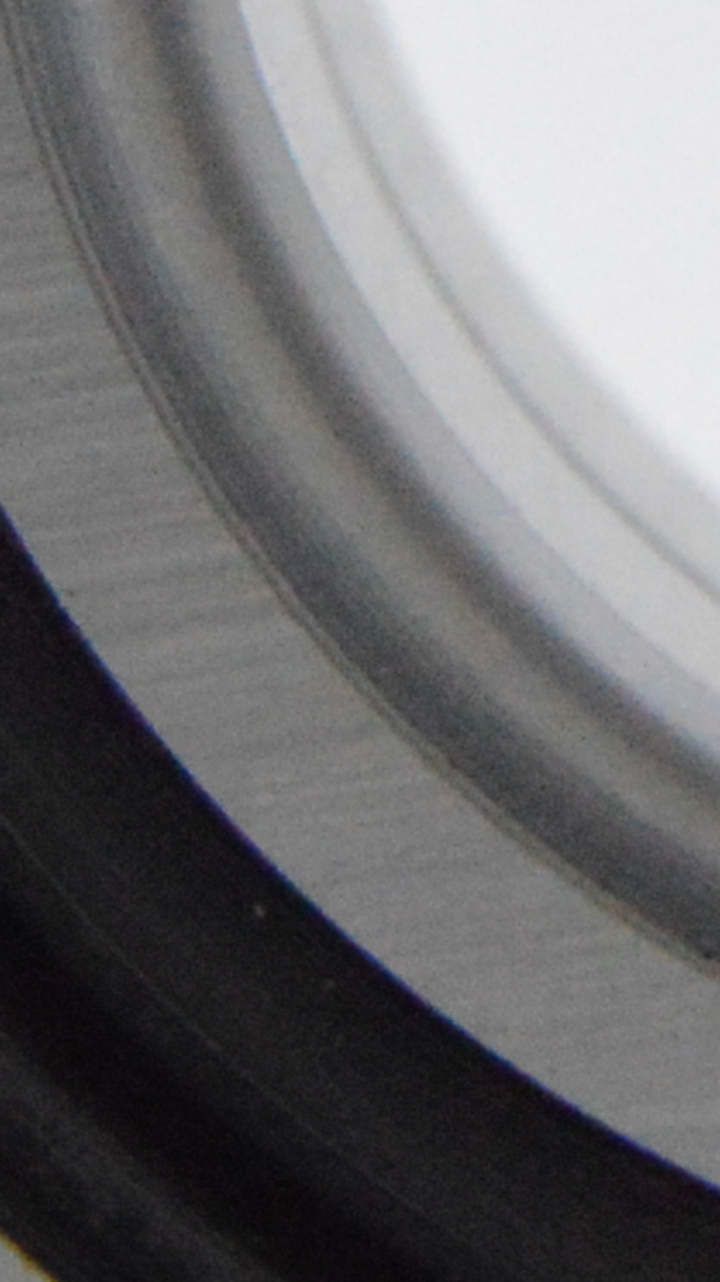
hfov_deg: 1.3
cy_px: -500
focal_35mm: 952
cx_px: 1330
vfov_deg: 2.3
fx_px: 32349
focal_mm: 75
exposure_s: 1/100
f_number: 8
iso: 3200
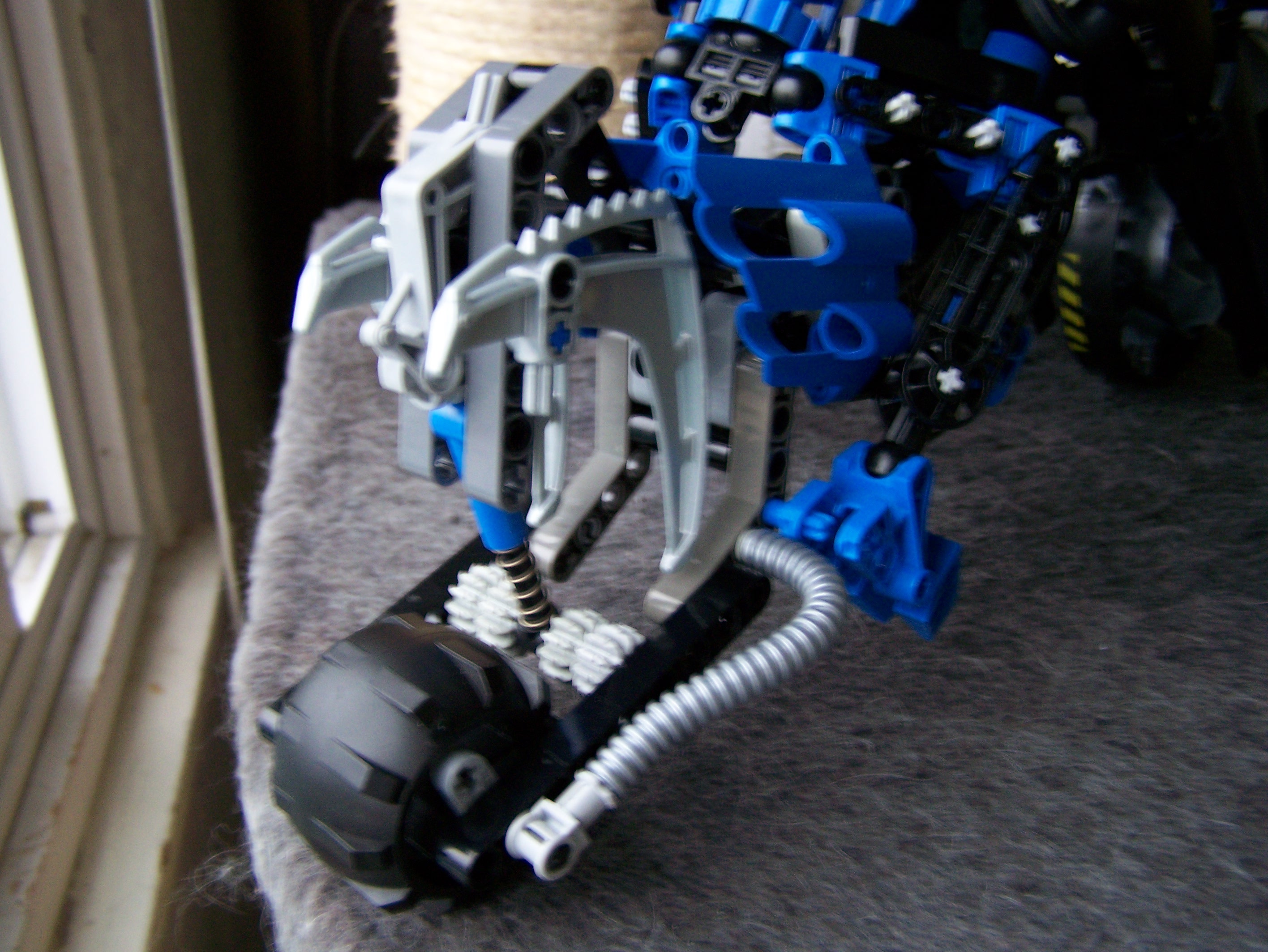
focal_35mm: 38
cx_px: 634
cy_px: 476
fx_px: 1393
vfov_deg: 37.8
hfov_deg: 48.9
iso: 160
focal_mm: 6.3
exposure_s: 1/8
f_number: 2.8
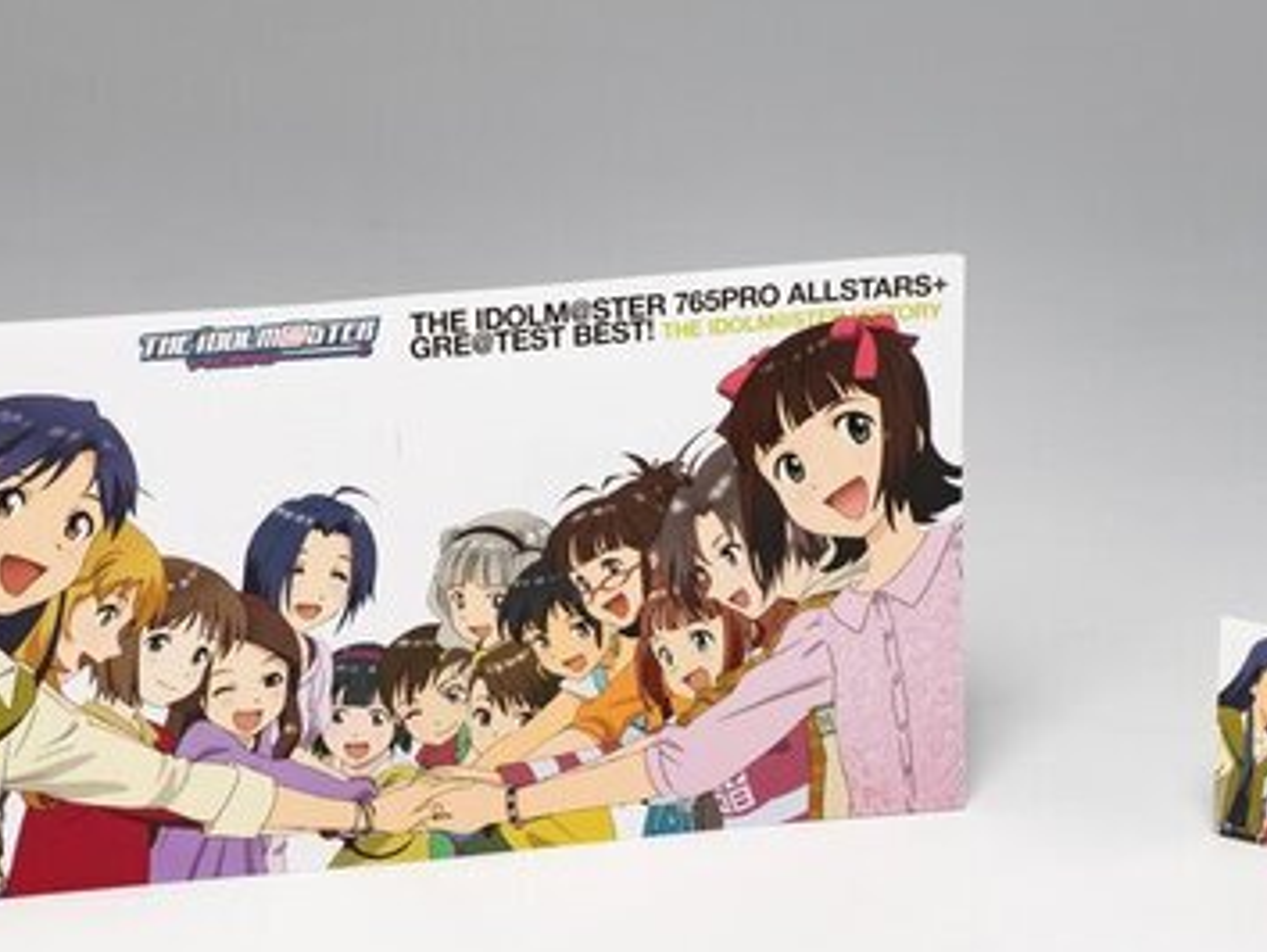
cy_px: 619
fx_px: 6263
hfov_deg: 11.5
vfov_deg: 8.7
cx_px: 755
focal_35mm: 171
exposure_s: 1/60
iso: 100
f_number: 22
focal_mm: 105
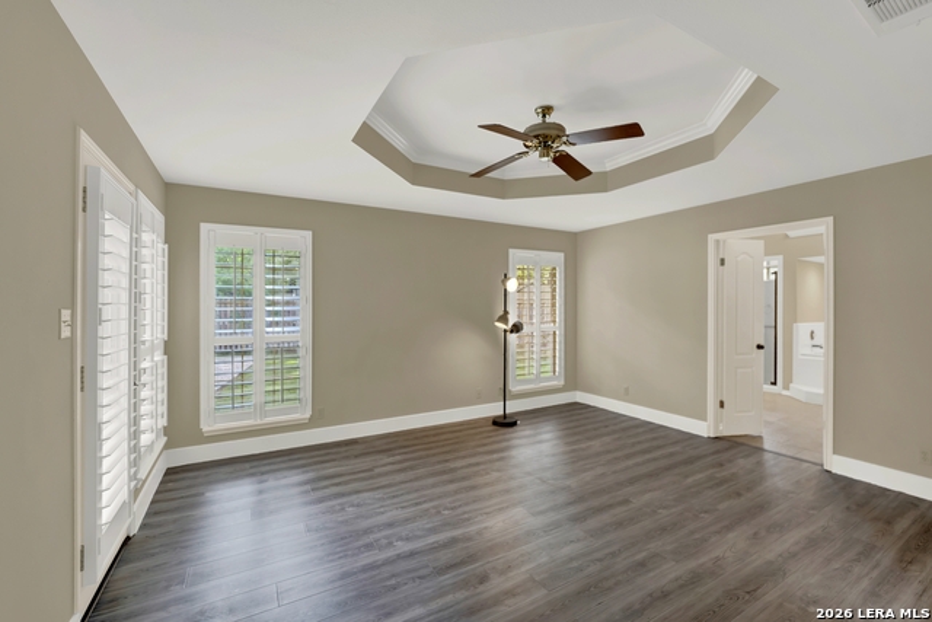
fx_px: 363
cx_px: 466
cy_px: 311
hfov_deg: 104.2
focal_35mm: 14
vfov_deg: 81.2
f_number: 2.8
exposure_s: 1/30
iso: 250
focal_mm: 14
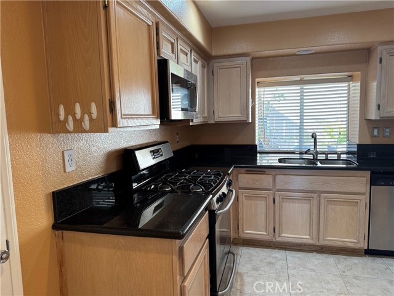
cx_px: 197
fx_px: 273
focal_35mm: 24
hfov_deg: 71.6
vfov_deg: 56.8
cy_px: 148
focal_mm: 6.76
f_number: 1.78
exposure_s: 1/60
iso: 160
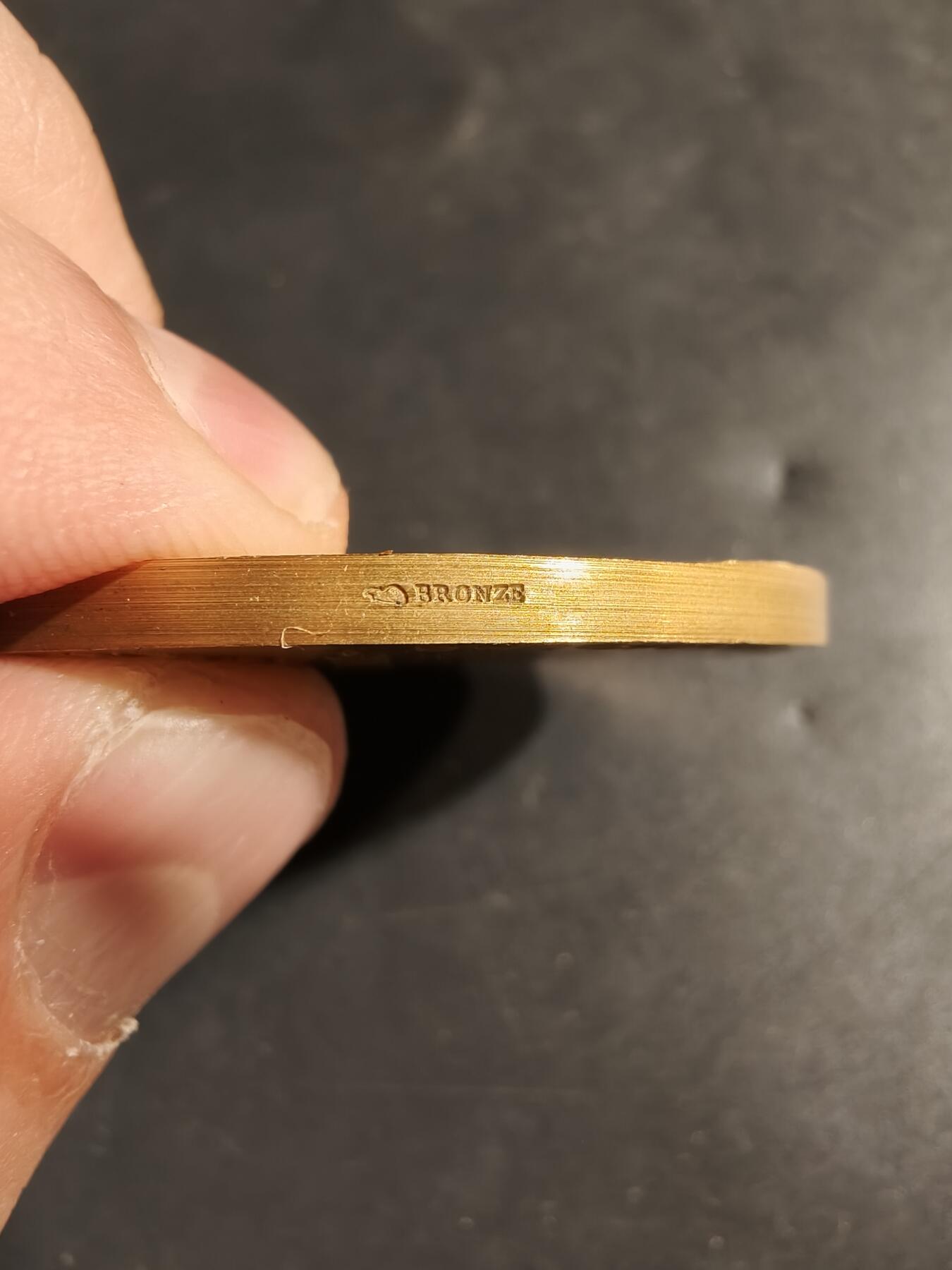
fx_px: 843
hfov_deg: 58.9
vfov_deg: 73.9
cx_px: 476
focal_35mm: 23
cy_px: 635
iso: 160
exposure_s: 1/83.5
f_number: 2
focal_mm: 2.32
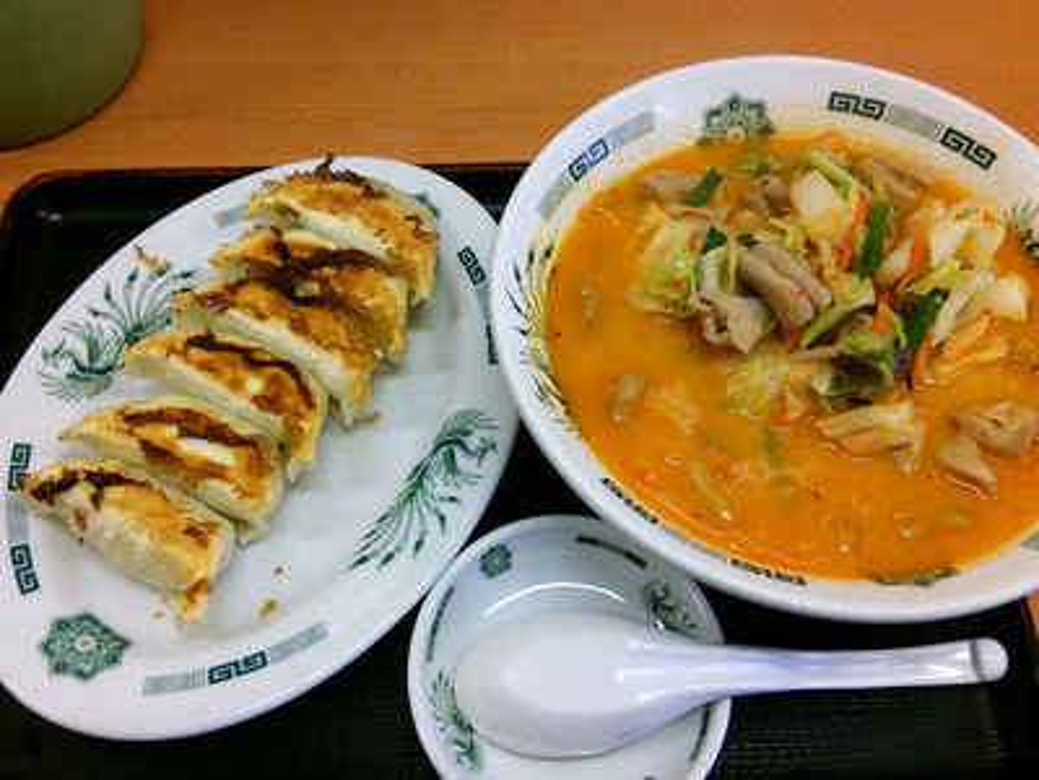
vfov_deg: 46.8
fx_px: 900
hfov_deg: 60.0
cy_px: 390
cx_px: 520
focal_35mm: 30
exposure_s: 1/100
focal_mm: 4.06
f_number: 1.94
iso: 100
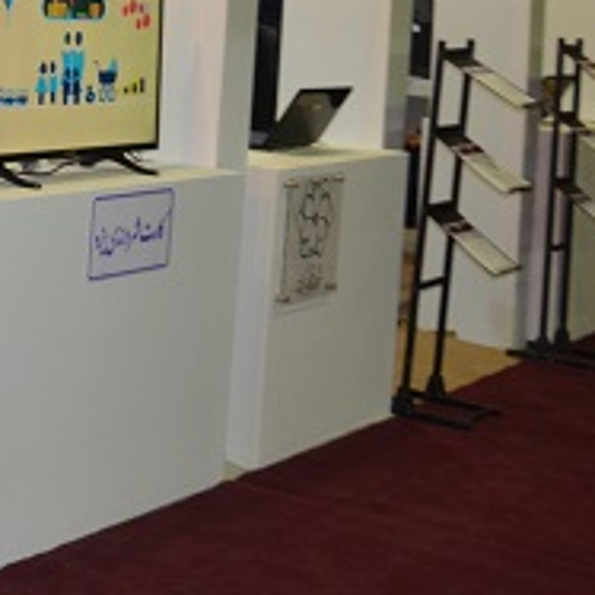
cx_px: -274
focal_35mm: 91
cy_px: -56
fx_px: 1778
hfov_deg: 17.3
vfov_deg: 18.3
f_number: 3.8
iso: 800
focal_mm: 21
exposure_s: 1/60
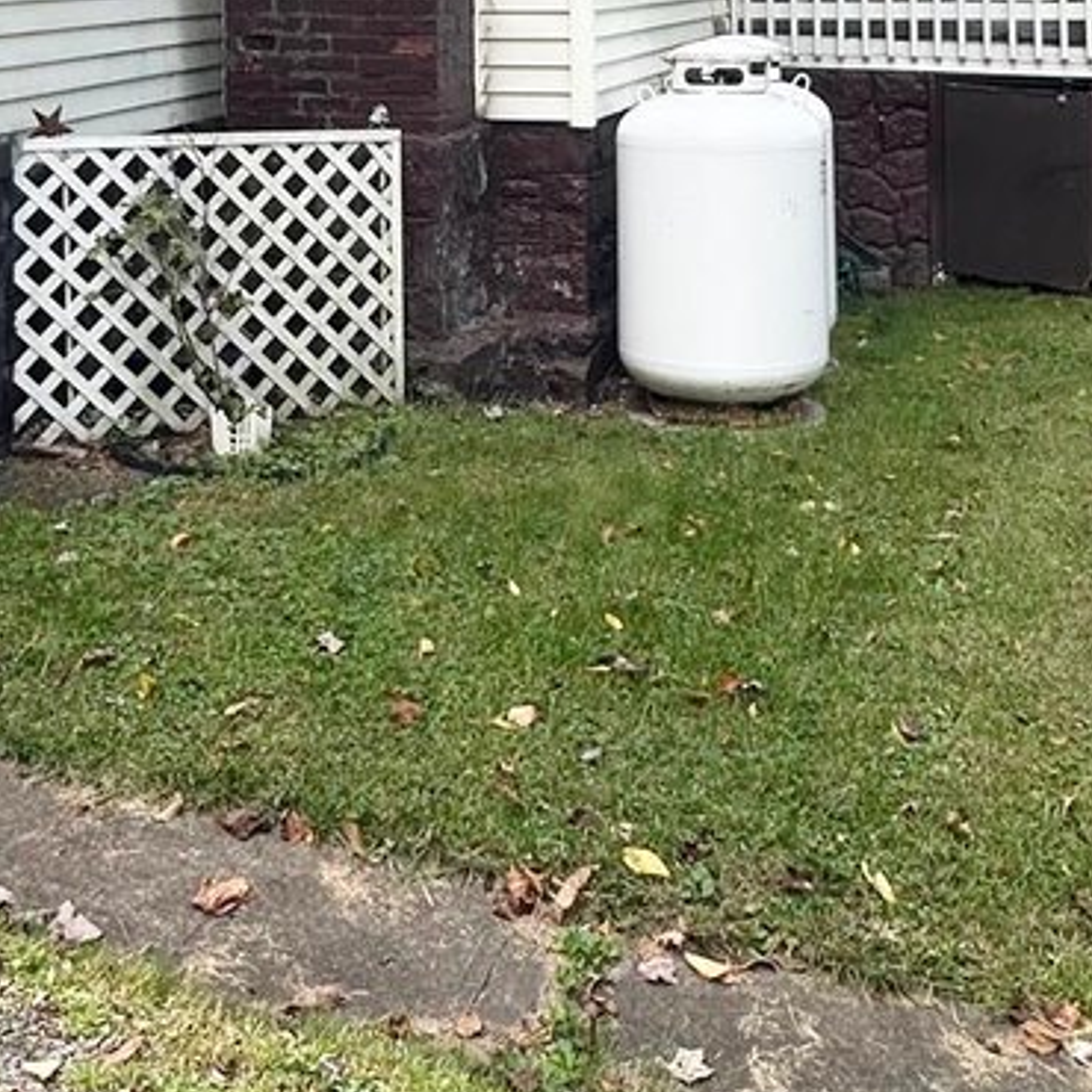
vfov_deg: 34.6
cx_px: 300
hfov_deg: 42.8
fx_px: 1356
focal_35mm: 38
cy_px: -235
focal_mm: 2.22
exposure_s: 1/303
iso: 40
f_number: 2.2
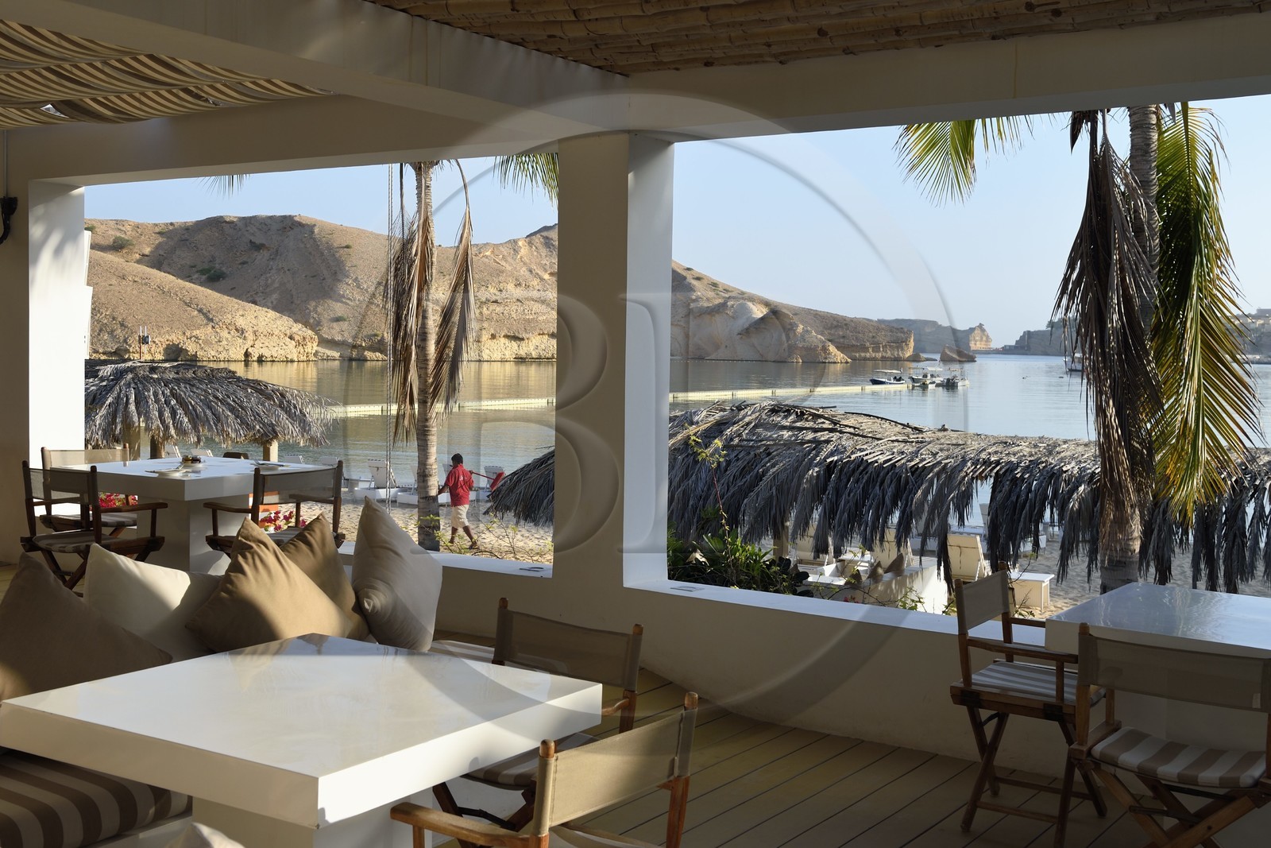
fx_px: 1412
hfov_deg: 48.5
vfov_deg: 33.4
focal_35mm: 40
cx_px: 636
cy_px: 424
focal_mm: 40
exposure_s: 1/320
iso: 200
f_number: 10
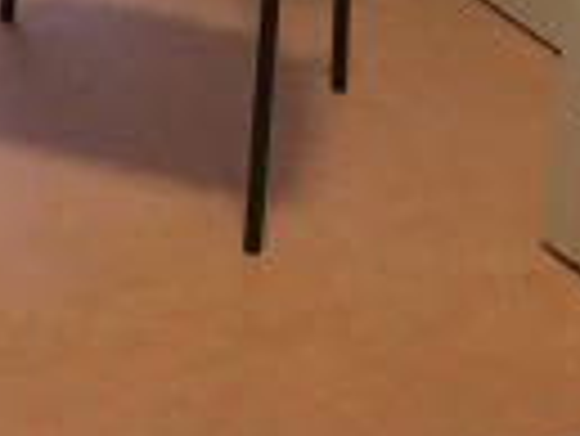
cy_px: -636
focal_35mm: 152
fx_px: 2549
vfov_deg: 8.8
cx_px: -108
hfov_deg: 12.7
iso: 250
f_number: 2.2
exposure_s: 1/33
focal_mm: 4.15
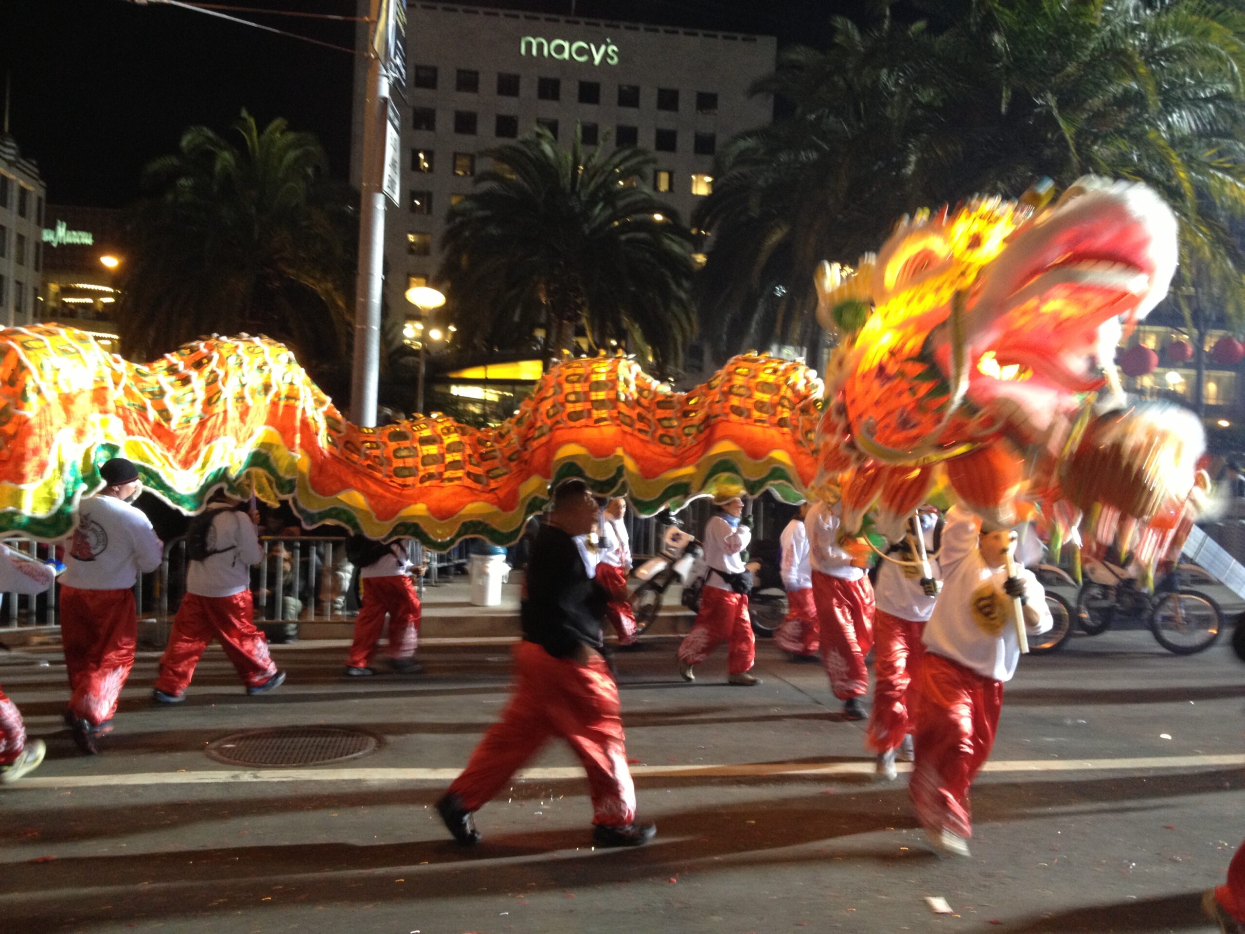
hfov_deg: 52.6
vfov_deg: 40.7
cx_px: 622
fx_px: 1259
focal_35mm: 35
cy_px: 467
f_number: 2.4
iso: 160
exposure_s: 1/20
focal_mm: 4.28
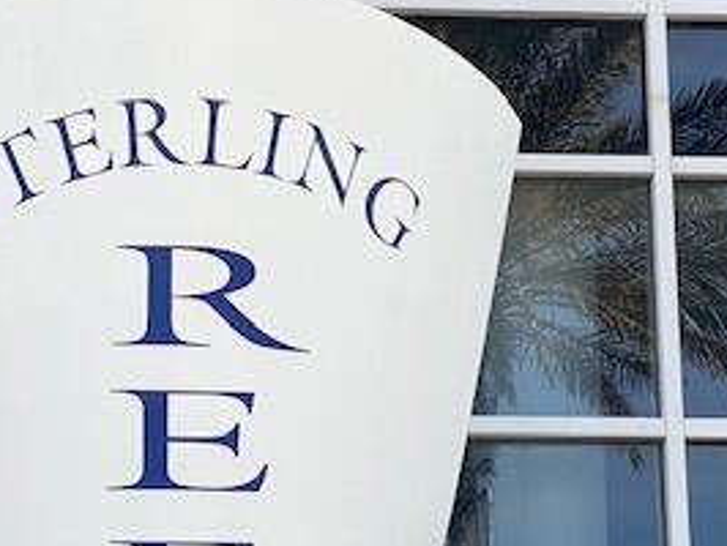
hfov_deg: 15.7
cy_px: 546
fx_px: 2628
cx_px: 276
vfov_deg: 11.8
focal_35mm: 125
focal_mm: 6
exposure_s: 1/381
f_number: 2
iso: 20
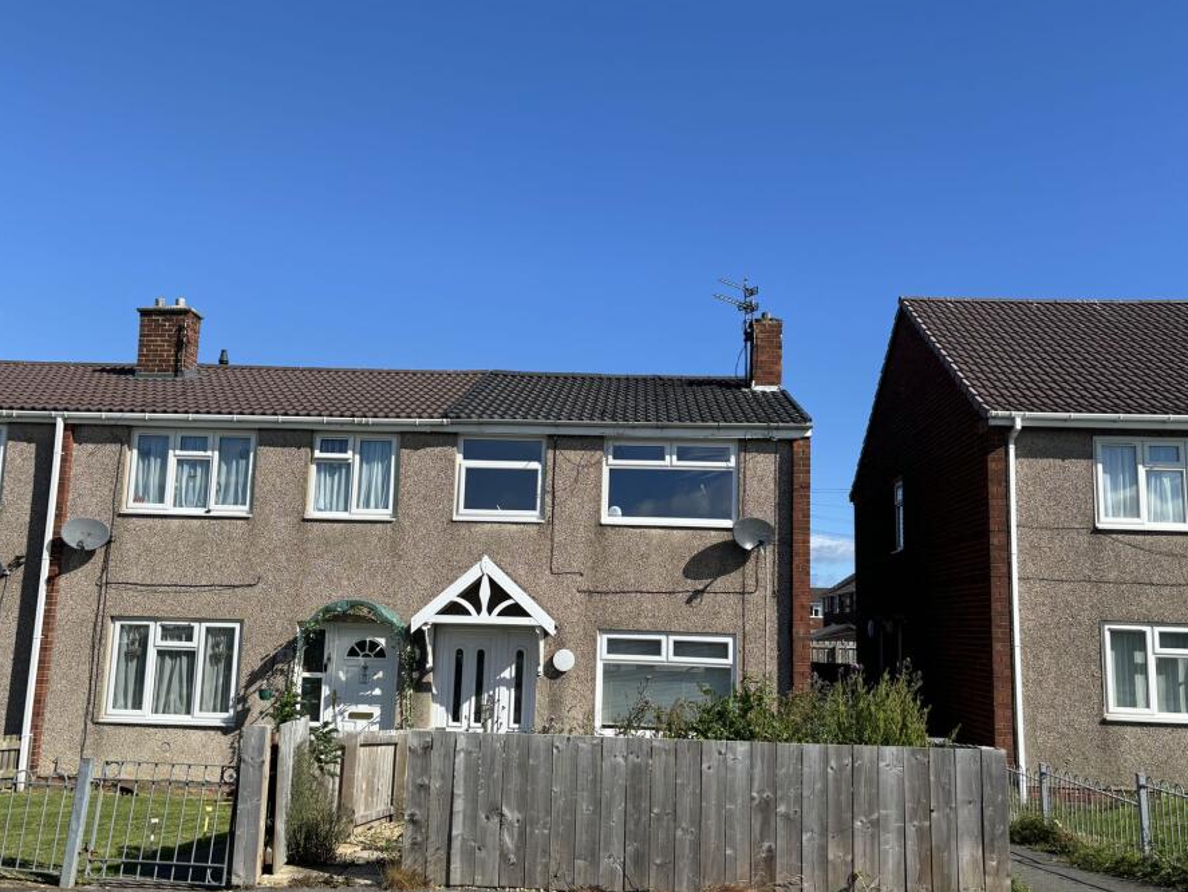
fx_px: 1030
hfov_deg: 59.9
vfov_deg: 46.8
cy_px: 477
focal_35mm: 30
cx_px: 583
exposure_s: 1/3205
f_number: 1.6
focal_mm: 5.96
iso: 50
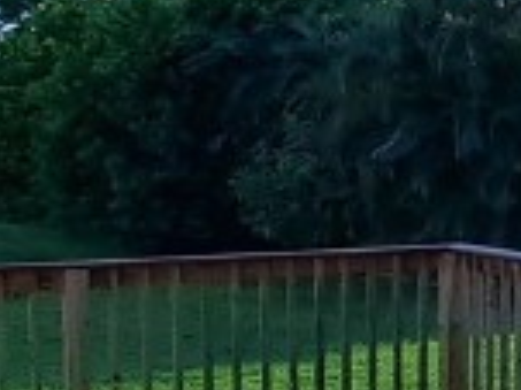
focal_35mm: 88
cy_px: 286
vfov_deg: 16.7
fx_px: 1323
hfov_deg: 21.1
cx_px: 587
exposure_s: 1/1493
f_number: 2.2
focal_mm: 1.74
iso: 50
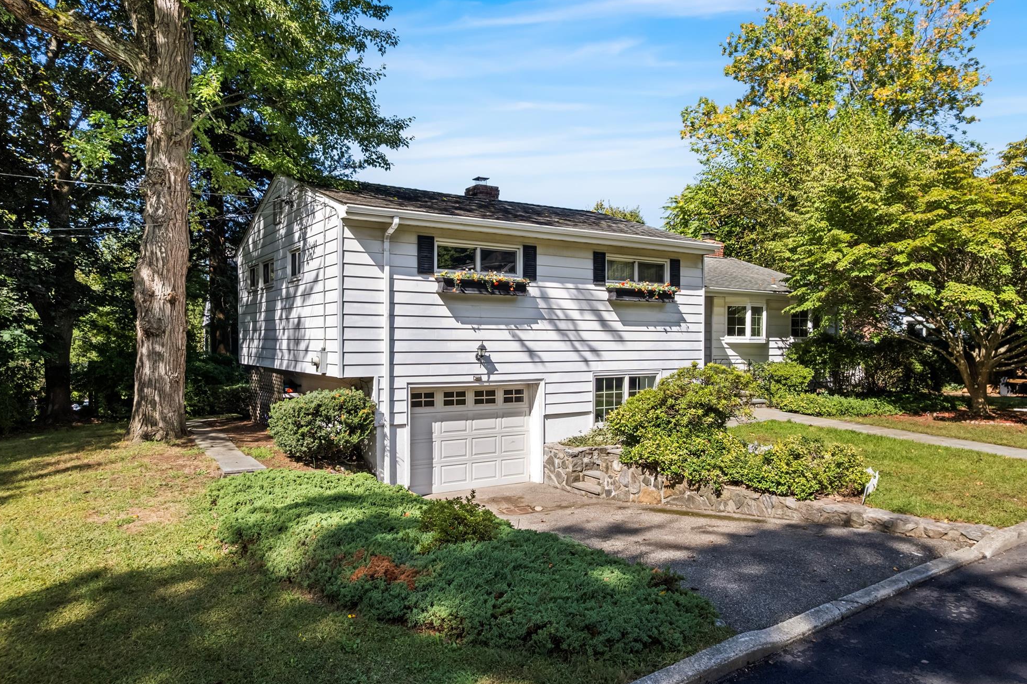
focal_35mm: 23
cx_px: 507
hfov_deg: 76.1
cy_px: 347
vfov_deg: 55.1
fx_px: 656
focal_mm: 8.38
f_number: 2.8
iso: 100
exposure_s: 1/1600
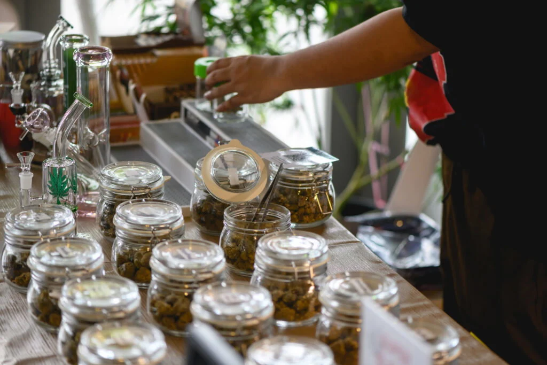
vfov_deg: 13.0
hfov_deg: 19.5
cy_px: 182
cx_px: 274
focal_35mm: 105
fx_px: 1596
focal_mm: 105
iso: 1250
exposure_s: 1/400
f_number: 2.8
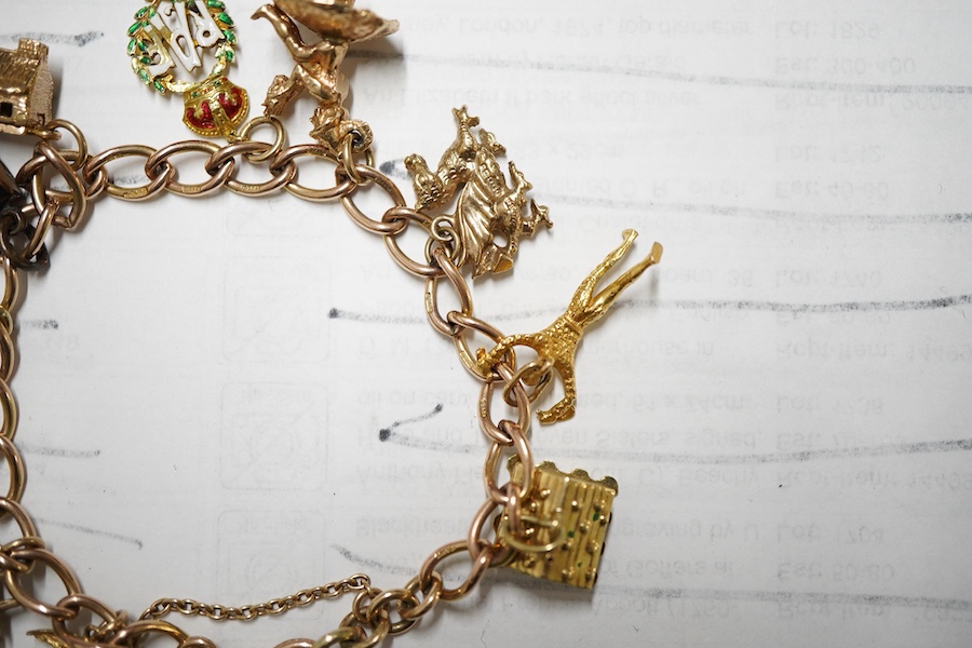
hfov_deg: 43.6
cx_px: 486
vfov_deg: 29.9
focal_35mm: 45
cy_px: 324
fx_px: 1215
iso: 1000
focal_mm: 30
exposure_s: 1/125
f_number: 5
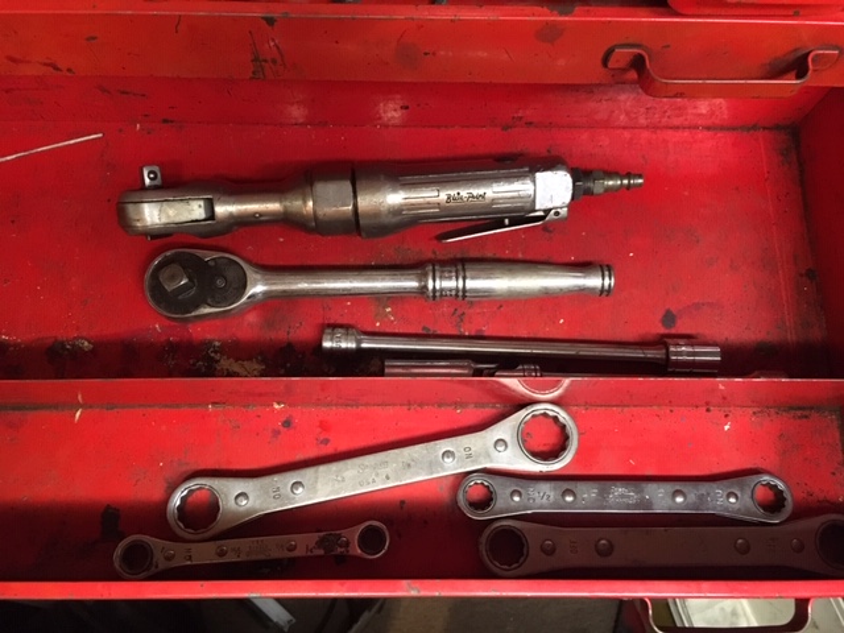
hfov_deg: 61.7
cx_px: 422
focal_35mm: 29
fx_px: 707
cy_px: 316
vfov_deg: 48.2
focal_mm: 4.15
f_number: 2.2
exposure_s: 1/15
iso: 320
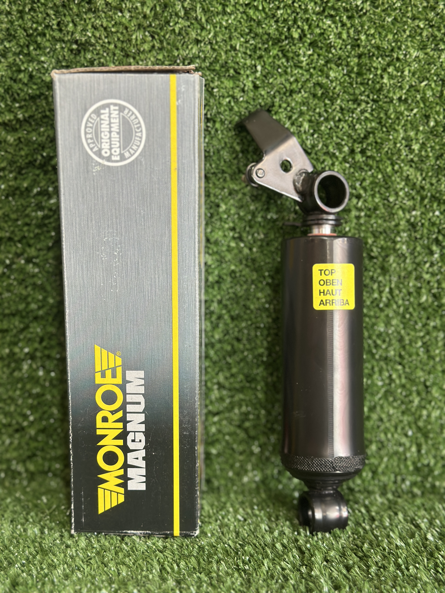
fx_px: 823
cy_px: 296
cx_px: 222
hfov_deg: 30.3
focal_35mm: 48
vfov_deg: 39.7
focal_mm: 6.86
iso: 200
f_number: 1.78
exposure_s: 1/50
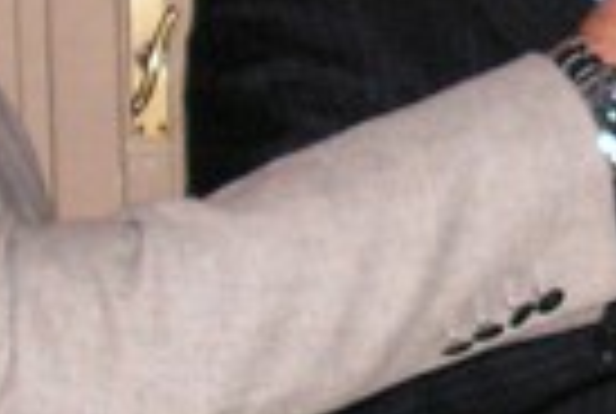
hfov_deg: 9.3
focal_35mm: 218
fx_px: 3738
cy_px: 256
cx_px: 796
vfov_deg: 6.3
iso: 200
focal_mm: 6
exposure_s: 1/40
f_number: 3.2
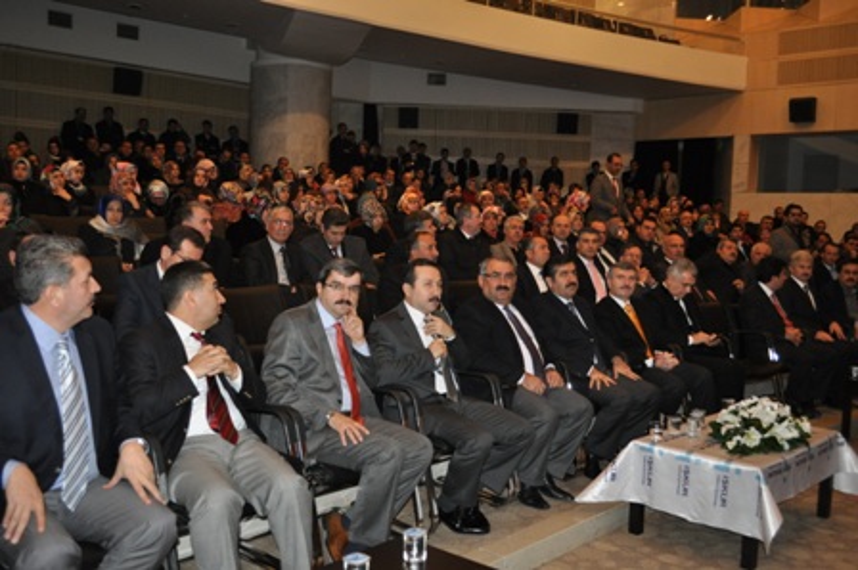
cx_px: 429
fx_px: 786
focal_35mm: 33
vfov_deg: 39.9
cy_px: 285
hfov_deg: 57.3
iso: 800
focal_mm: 22
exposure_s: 1/60
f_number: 4
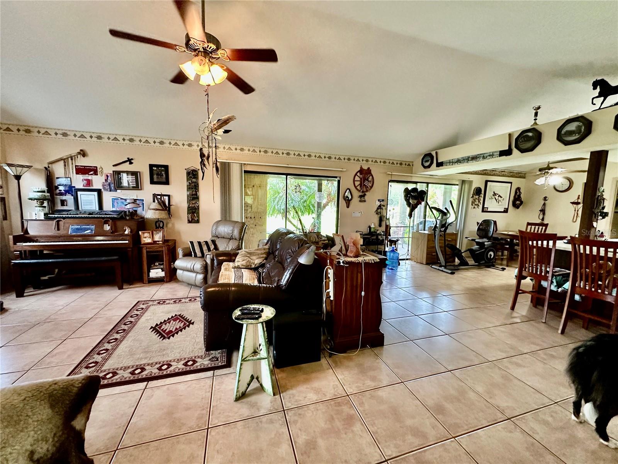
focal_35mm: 14
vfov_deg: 85.7
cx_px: 309
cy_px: 232
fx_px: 250
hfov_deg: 102.1
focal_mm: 2.22
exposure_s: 1/60
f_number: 2.2
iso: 400
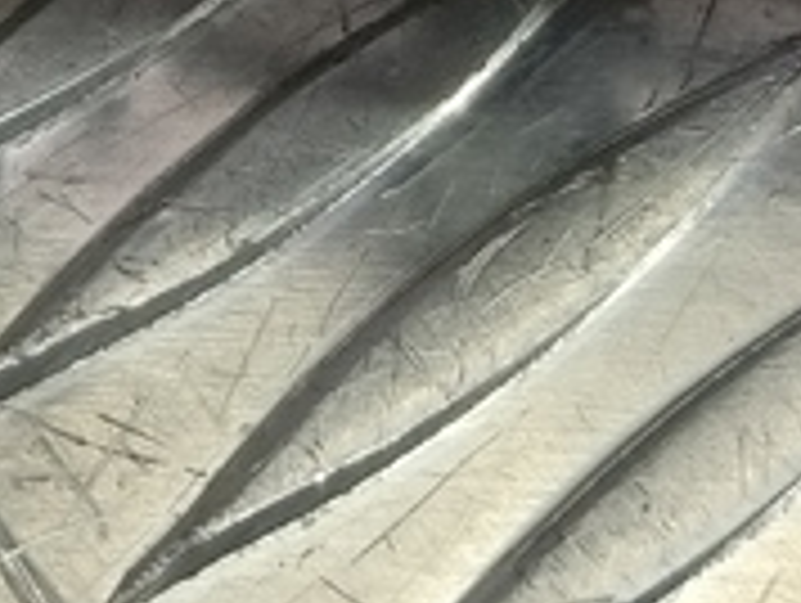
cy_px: -796
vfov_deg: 10.0
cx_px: 135
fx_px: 3059
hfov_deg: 14.8
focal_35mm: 132
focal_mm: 4.11
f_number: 1.6
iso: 106
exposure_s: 1/50
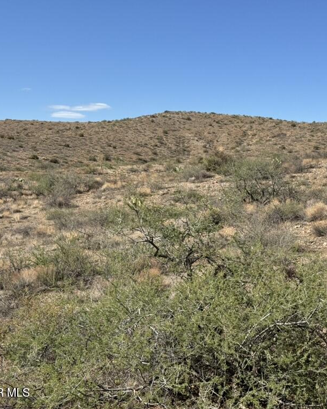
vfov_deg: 30.0
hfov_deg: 24.1
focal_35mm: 63
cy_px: 205
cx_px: 209
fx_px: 763
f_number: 1.78
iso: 64
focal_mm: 6.76
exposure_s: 1/4975
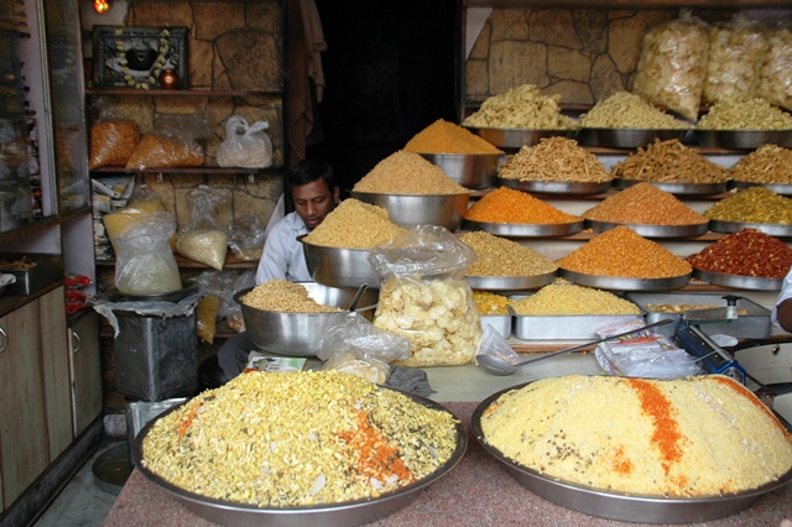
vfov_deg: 35.5
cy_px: 264
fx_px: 825
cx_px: 396
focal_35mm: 38
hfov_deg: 51.3
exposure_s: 1/100
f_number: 5
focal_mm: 25
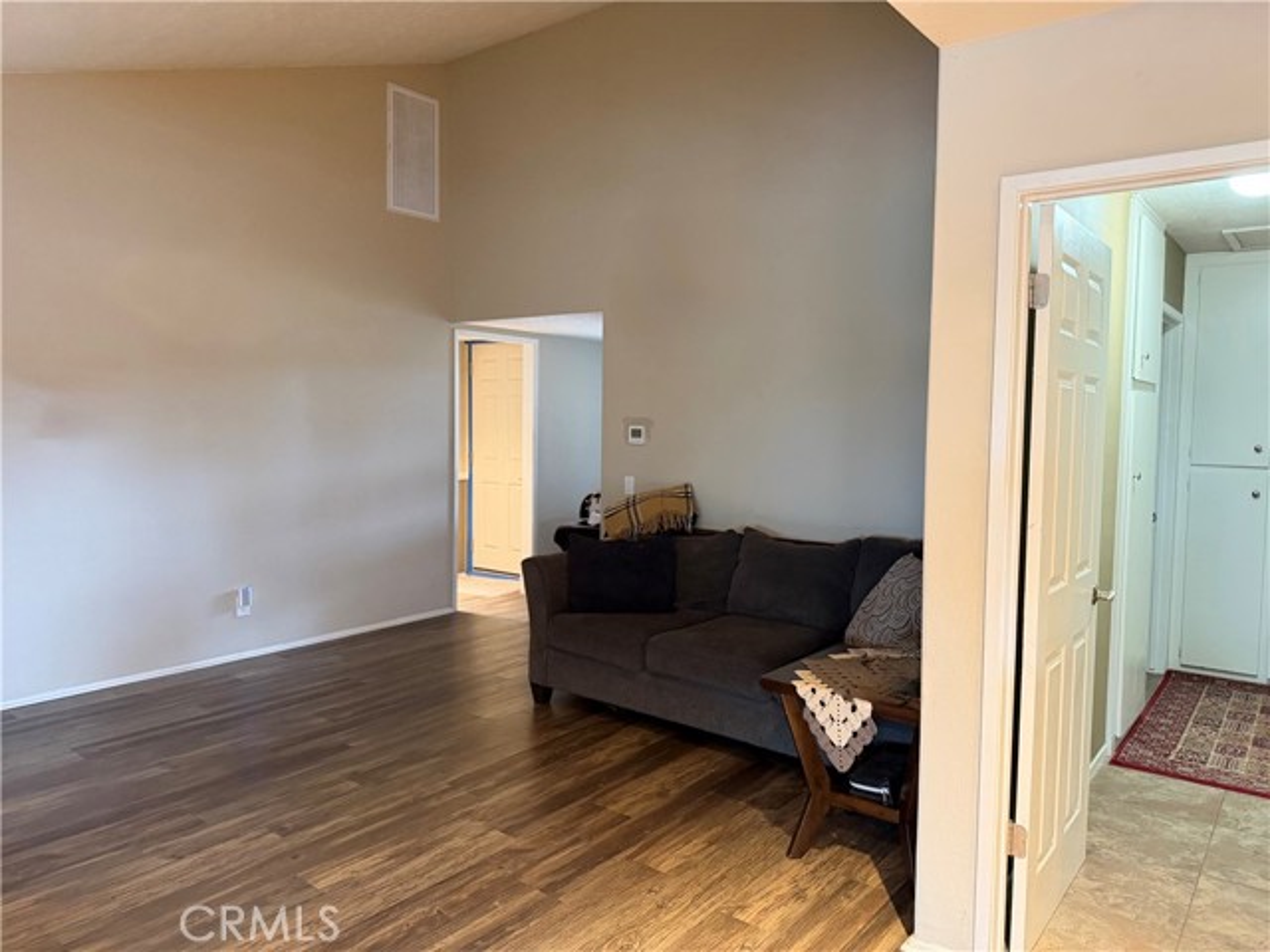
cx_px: 635
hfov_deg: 71.6
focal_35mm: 24
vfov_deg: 56.8
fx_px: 881
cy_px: 476
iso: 640
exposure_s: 1/40
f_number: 1.78
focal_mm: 6.76
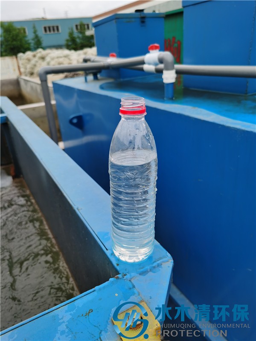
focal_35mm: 27
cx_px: 128
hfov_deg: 51.4
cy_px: 170
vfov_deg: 65.3
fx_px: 266
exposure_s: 1/3135
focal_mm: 5.56
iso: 50
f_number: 1.6
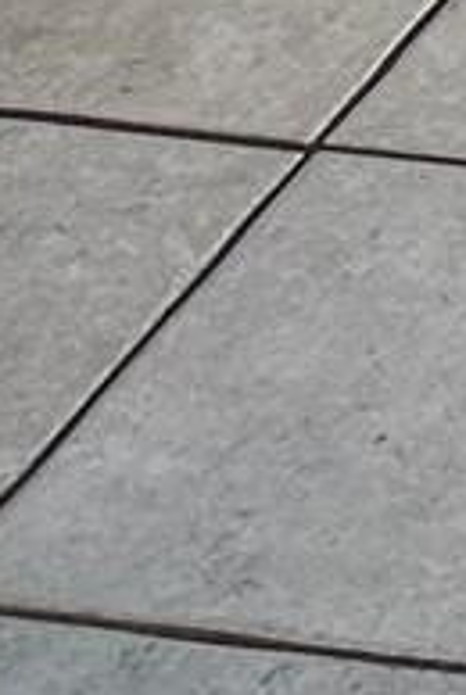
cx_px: 2369
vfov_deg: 6.8
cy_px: -1680
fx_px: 5088
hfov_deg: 4.5
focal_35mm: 263
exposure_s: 1/120
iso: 100
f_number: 1.78
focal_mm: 6.86
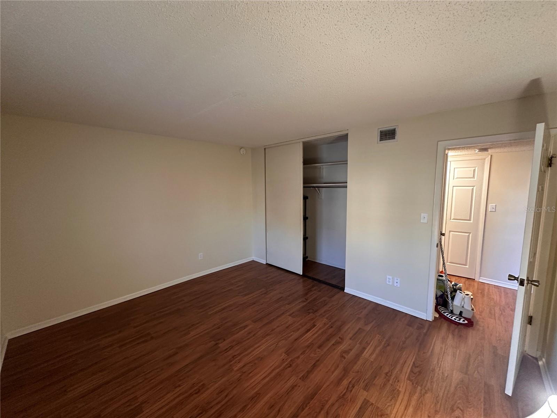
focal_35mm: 14
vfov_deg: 85.7
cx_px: 278
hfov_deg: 102.1
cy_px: 209
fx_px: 225
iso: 320
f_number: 2.2
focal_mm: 2.22
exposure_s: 1/60
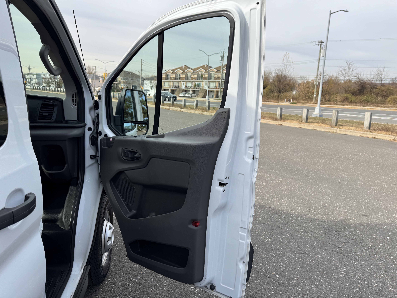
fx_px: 275
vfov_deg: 56.8
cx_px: 198
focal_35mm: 24
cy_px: 149
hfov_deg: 71.6
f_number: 1.78
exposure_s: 1/2041
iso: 80
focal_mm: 6.76
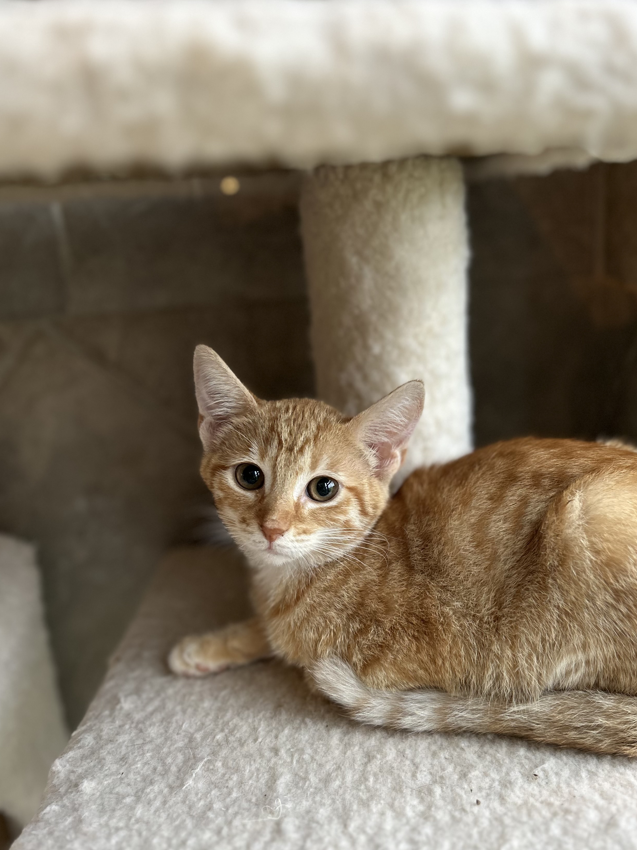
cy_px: 444
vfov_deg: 56.8
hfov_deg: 43.9
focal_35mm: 32
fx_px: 785
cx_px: 389
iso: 125
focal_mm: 5.7
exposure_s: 1/120
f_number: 1.5
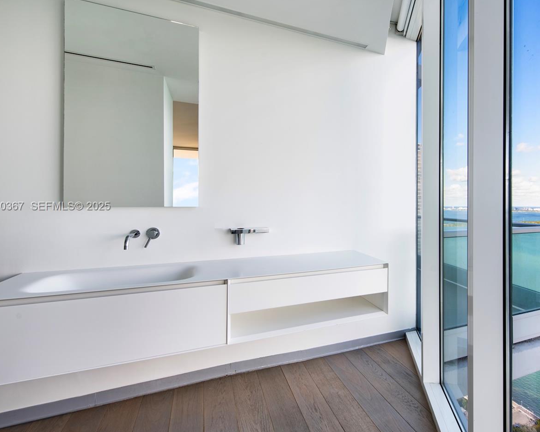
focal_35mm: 18
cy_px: 207
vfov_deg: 73.8
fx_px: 288
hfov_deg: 84.8
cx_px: 336
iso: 100
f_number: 10
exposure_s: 1/40
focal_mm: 14
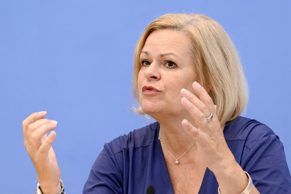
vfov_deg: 9.1
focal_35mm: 150
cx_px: 146
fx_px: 1212
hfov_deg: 13.7
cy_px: 97
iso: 4000
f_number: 6.3
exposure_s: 1/400
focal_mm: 150
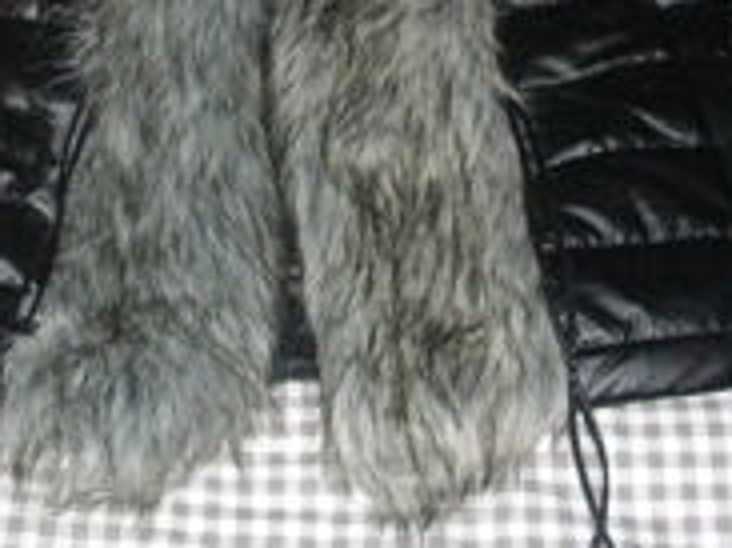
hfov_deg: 20.2
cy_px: 8
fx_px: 2050
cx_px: 272
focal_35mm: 97
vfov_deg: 15.0
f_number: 2.8
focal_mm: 6.2
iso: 160
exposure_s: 1/50
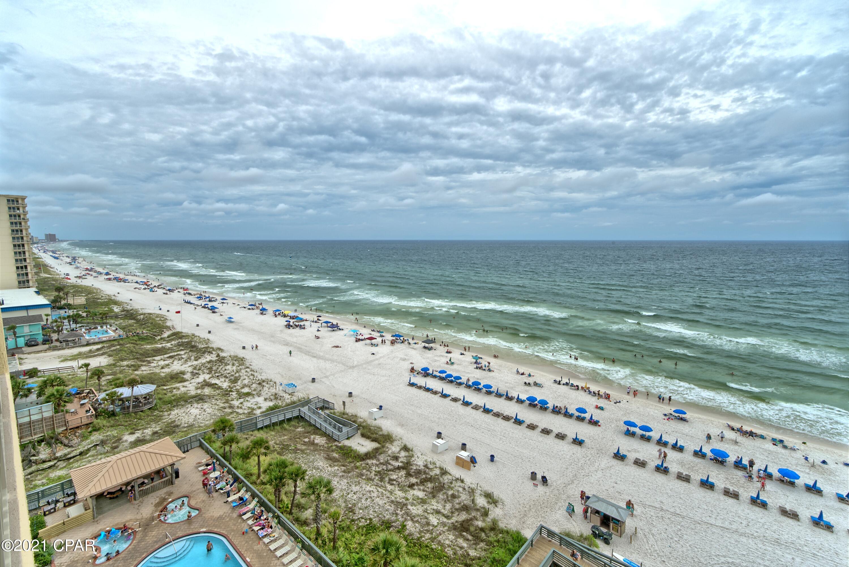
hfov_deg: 100.4
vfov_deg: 77.4
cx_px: 424
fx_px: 354
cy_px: 284
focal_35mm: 15
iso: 200
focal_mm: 15
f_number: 19
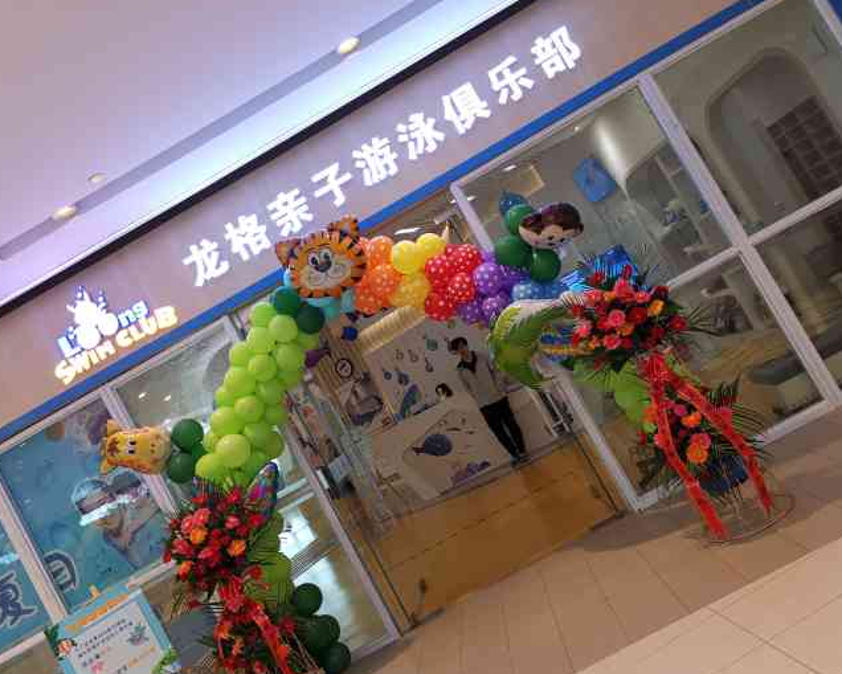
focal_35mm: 29
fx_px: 723
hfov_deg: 60.4
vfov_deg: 50.0
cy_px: 337
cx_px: 401
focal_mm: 4.75
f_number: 1.8
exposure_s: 1/100
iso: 100
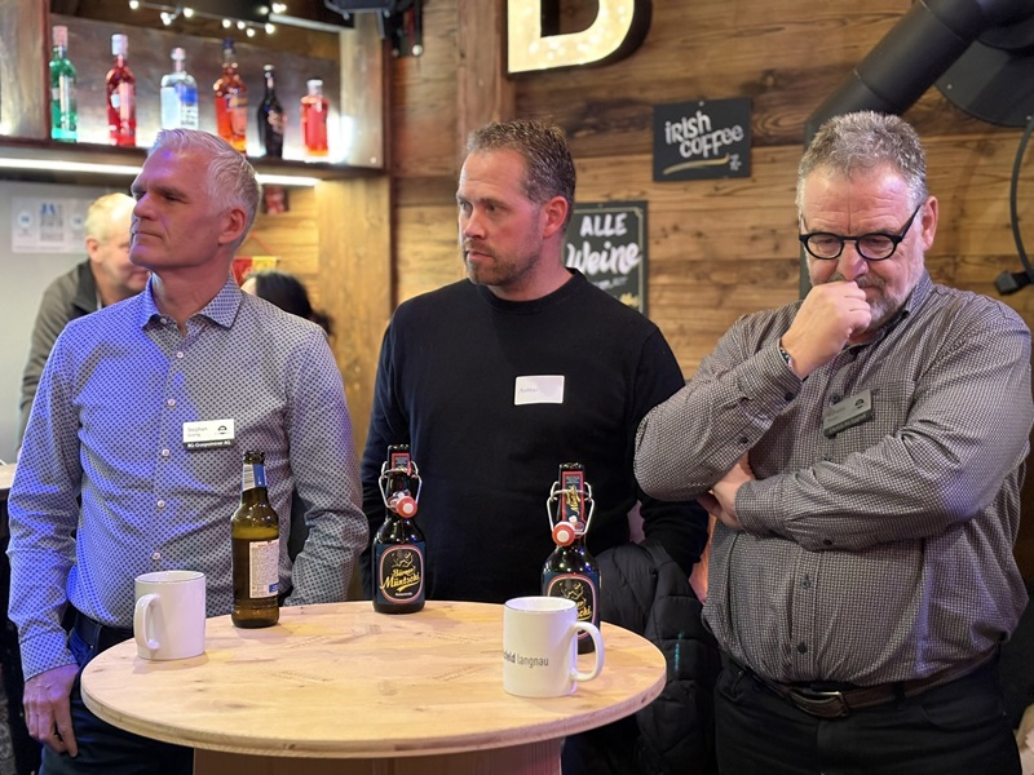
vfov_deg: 28.0
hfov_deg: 36.8
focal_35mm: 52
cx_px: 517
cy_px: 388
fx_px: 1553
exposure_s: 1/20
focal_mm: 5.96
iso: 500
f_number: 1.6
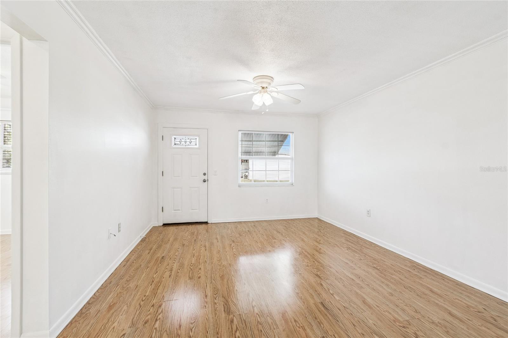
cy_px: 169
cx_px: 254
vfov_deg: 77.3
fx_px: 212
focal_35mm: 15
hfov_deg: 100.4
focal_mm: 10
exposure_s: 1/80
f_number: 7.1
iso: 100
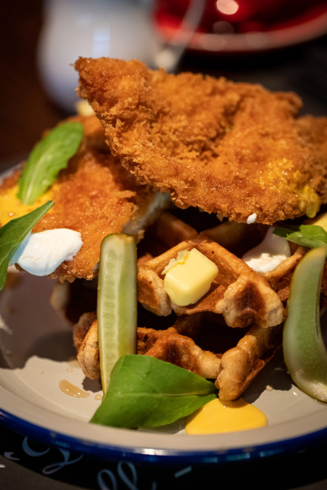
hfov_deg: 13.7
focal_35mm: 100
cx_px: 164
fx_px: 1362
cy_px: 245
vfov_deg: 20.4
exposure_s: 1/250
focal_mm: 100
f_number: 3.2
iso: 3200
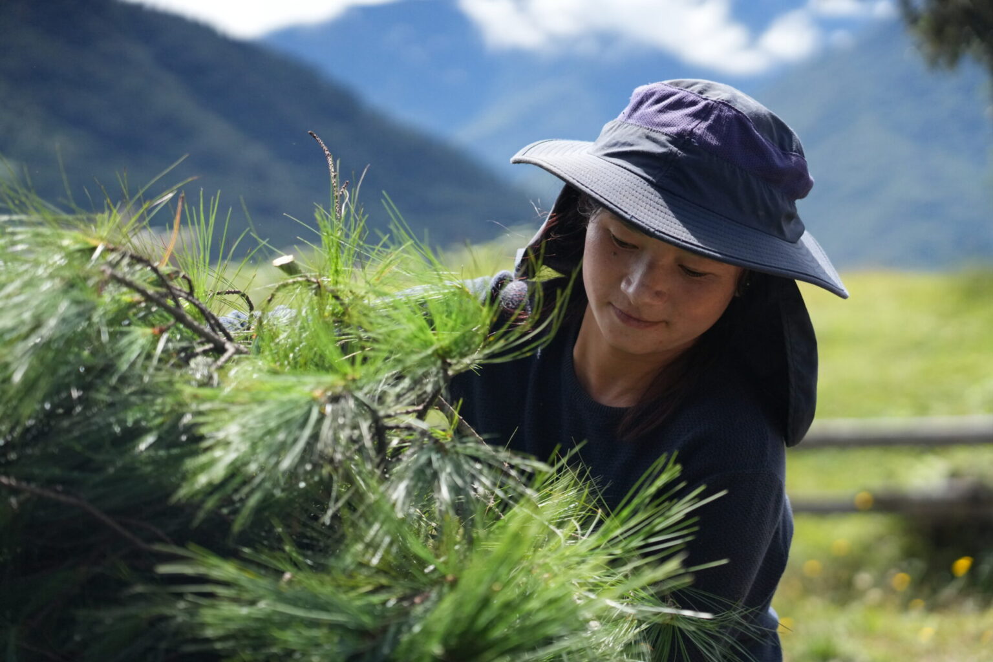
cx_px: 496
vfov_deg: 14.1
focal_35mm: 97
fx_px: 2675
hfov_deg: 21.0
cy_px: 331
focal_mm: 97
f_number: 4
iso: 2000
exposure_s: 1/8000
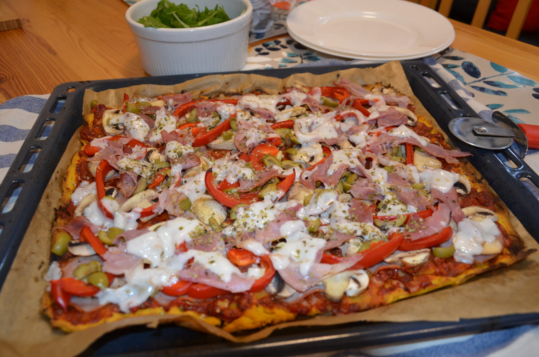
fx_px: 471
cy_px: 178
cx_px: 270
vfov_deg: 41.5
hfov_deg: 59.6
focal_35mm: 32
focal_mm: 21
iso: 560
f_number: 3.8
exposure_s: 1/60
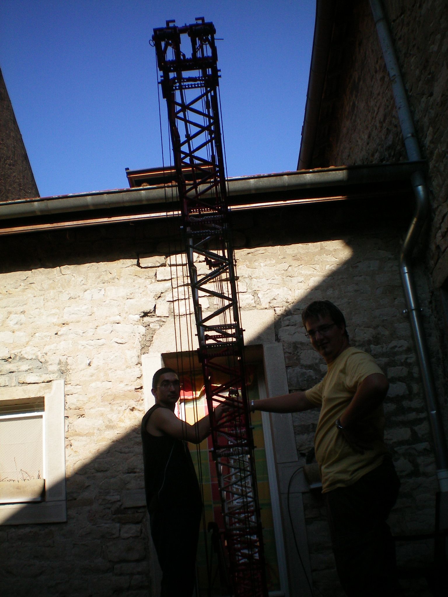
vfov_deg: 49.0
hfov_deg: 37.7
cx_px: 224
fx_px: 656
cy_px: 298
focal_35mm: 38
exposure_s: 1/400
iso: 64
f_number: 4.6
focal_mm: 6.3
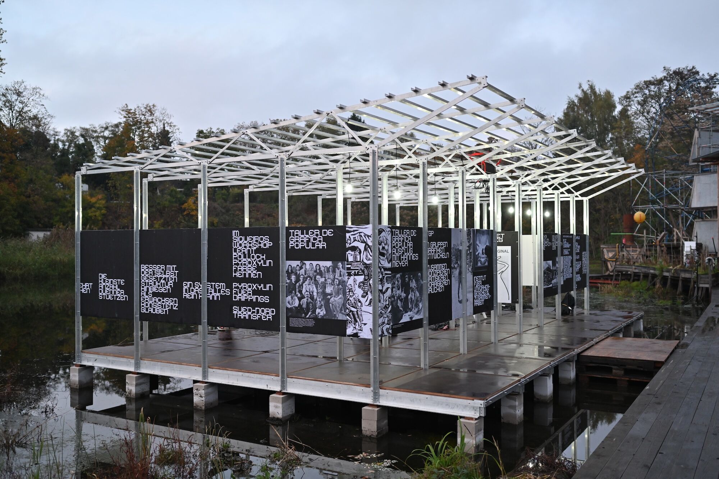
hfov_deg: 54.4
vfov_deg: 37.8
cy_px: 240
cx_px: 360
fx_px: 699
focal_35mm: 35
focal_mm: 35
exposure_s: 1/320
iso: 800
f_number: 2.2
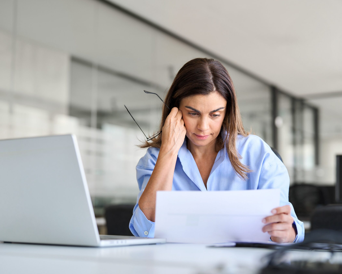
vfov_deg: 26.7
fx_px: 577
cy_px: 137
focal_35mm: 57
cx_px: 187
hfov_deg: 33.0
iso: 200
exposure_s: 1/500
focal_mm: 50
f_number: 1.8
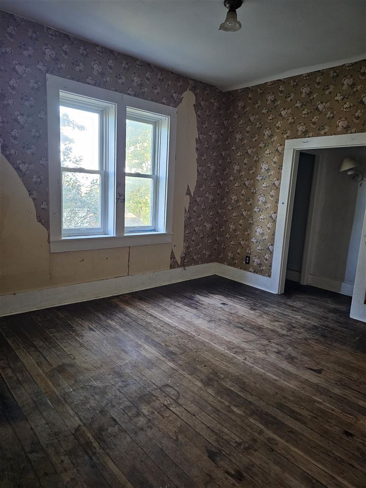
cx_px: 183
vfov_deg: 73.9
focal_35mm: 23
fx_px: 324
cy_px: 244
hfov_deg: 58.9
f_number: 1.7
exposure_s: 1/24
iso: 500
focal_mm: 6.3
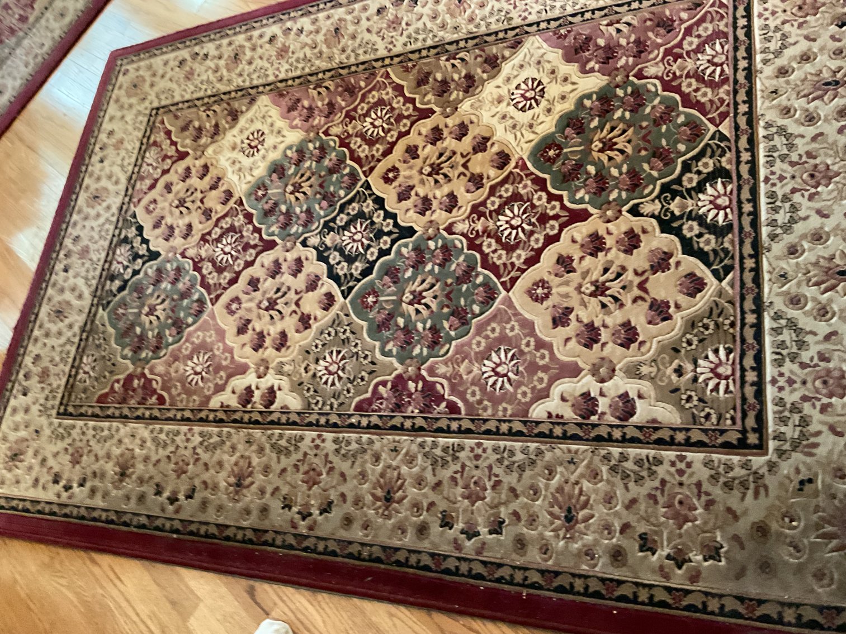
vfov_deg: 48.2
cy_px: 317
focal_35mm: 29
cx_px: 423
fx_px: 709
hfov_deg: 61.7
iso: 500
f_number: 1.8
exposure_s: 1/30
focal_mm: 3
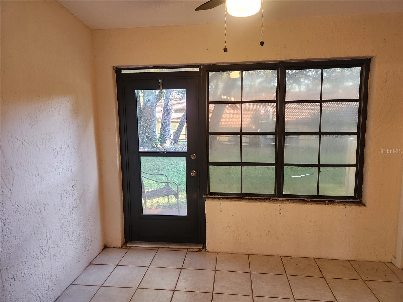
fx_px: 268
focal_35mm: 23
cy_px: 151
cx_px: 202
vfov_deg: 58.9
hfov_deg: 73.9
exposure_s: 1/120
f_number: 1.8
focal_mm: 5.4
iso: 320
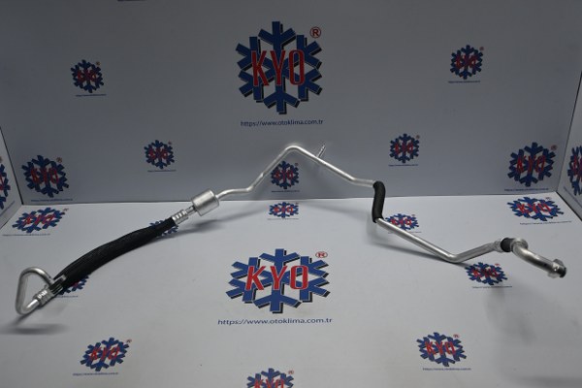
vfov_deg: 39.1
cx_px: 291
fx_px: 546
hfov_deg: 56.1
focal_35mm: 34
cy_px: 194
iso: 400
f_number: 4
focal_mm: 22.5
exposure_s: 1/125
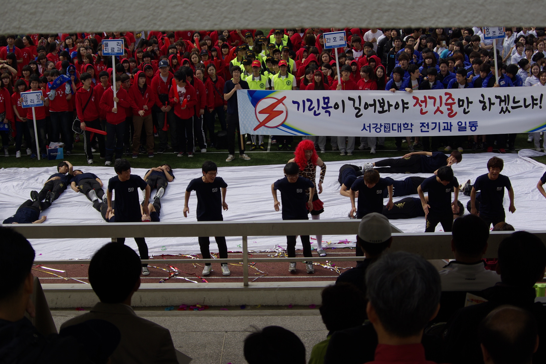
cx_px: 273
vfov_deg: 18.2
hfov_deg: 27.0
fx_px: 1137
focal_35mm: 75
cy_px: 182
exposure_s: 1/350
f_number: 8
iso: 100
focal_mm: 50
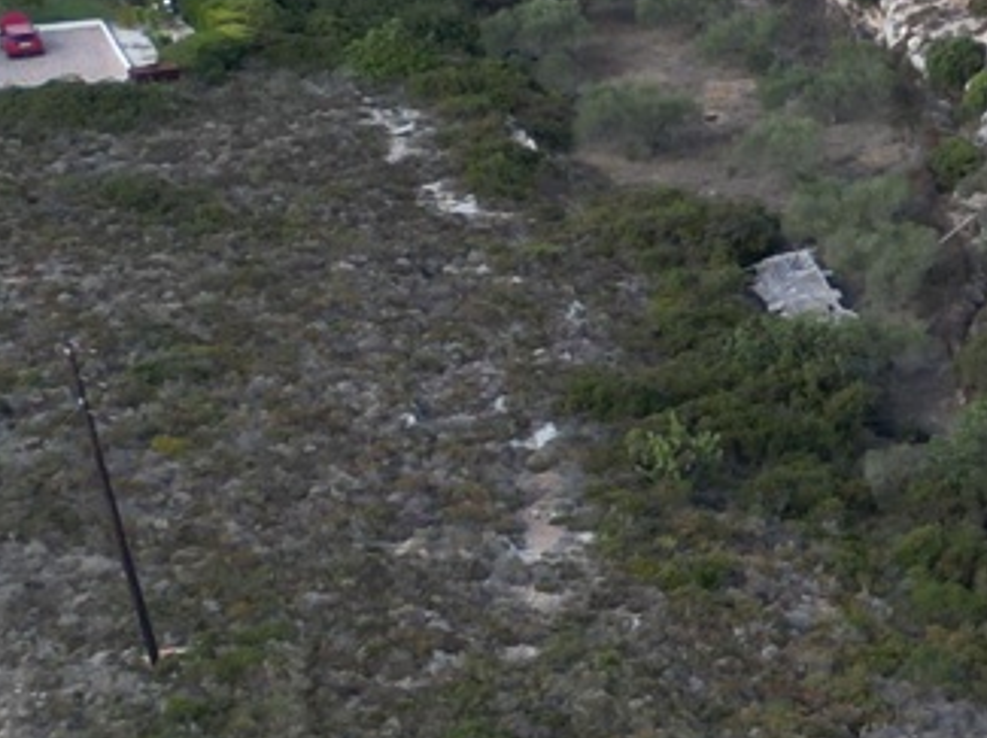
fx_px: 4044
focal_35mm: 142
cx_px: 2651
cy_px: 389
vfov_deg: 10.4
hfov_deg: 10.9
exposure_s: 1/1000
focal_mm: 6.72
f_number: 1.7
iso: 100
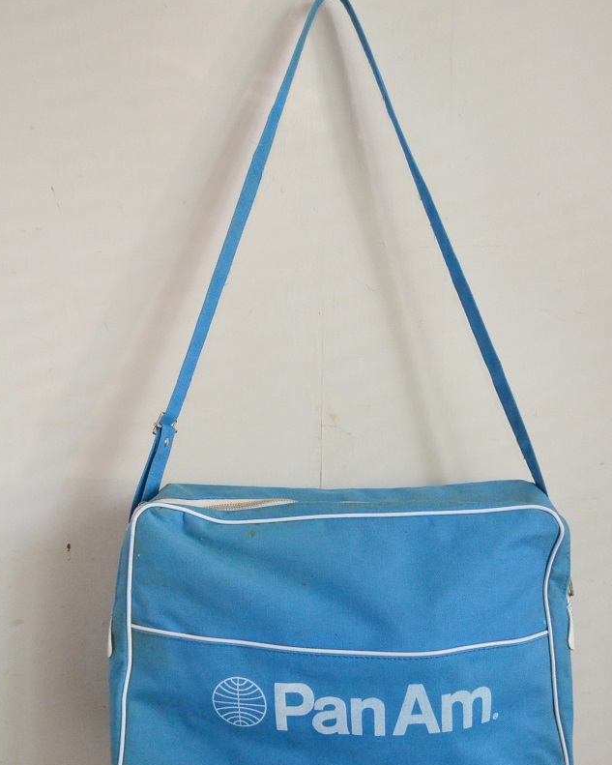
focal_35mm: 52
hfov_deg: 29.4
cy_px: 482
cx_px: 315
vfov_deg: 36.0
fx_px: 1168
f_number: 4.5
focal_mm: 29
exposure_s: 1/60
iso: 2200
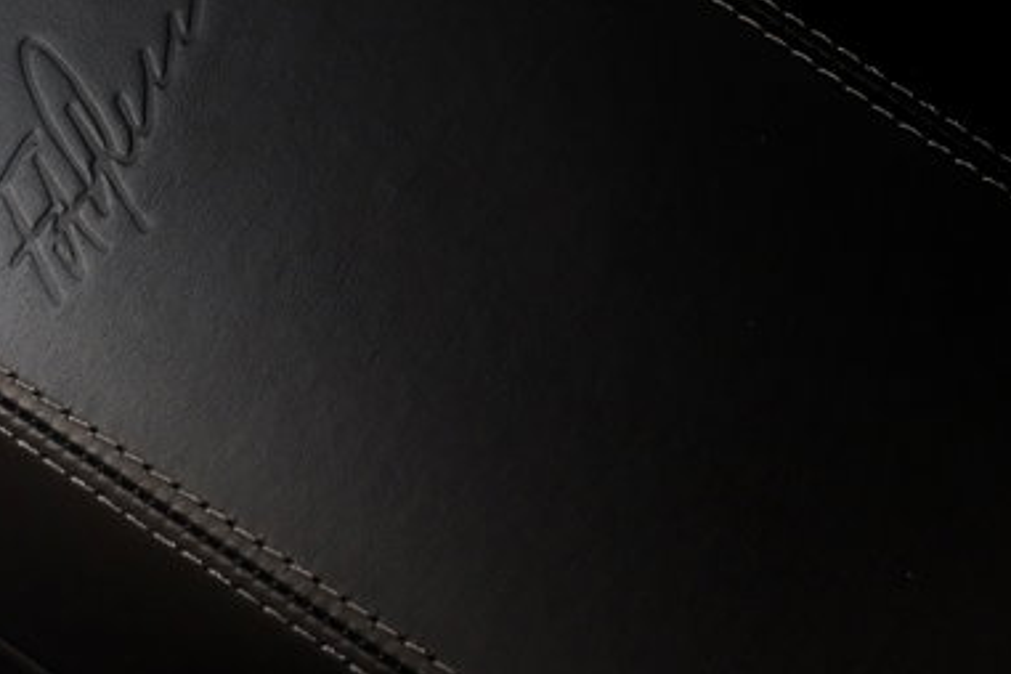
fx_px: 4240
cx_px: 146
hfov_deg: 13.5
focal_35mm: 151
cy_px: 40
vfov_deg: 9.0
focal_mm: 50
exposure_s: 1/75
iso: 5000
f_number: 4.8
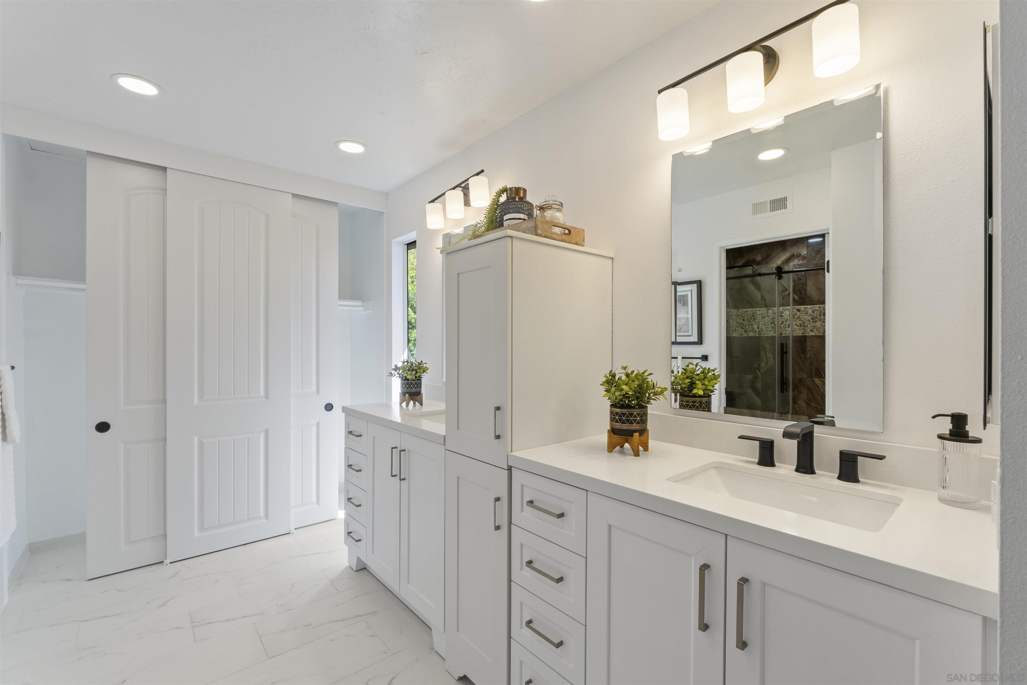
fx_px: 428
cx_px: 514
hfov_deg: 100.4
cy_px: 342
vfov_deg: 77.3
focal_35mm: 15
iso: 100
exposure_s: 1/8
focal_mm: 10
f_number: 9
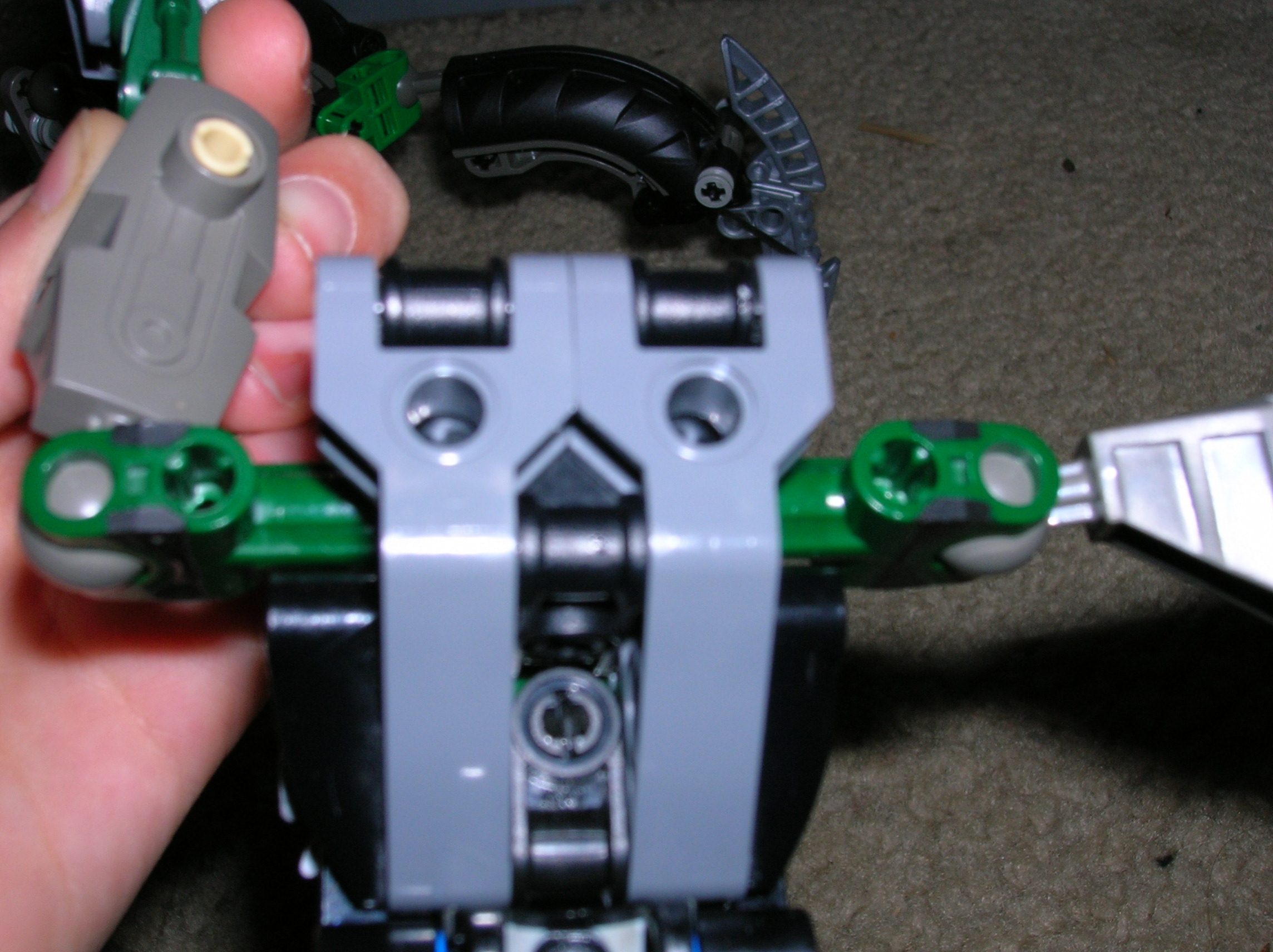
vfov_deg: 31.5
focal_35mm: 46
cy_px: 476
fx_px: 1690
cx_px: 636
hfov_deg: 41.3
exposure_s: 1/60.1
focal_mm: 7.7
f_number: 5.4
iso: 50
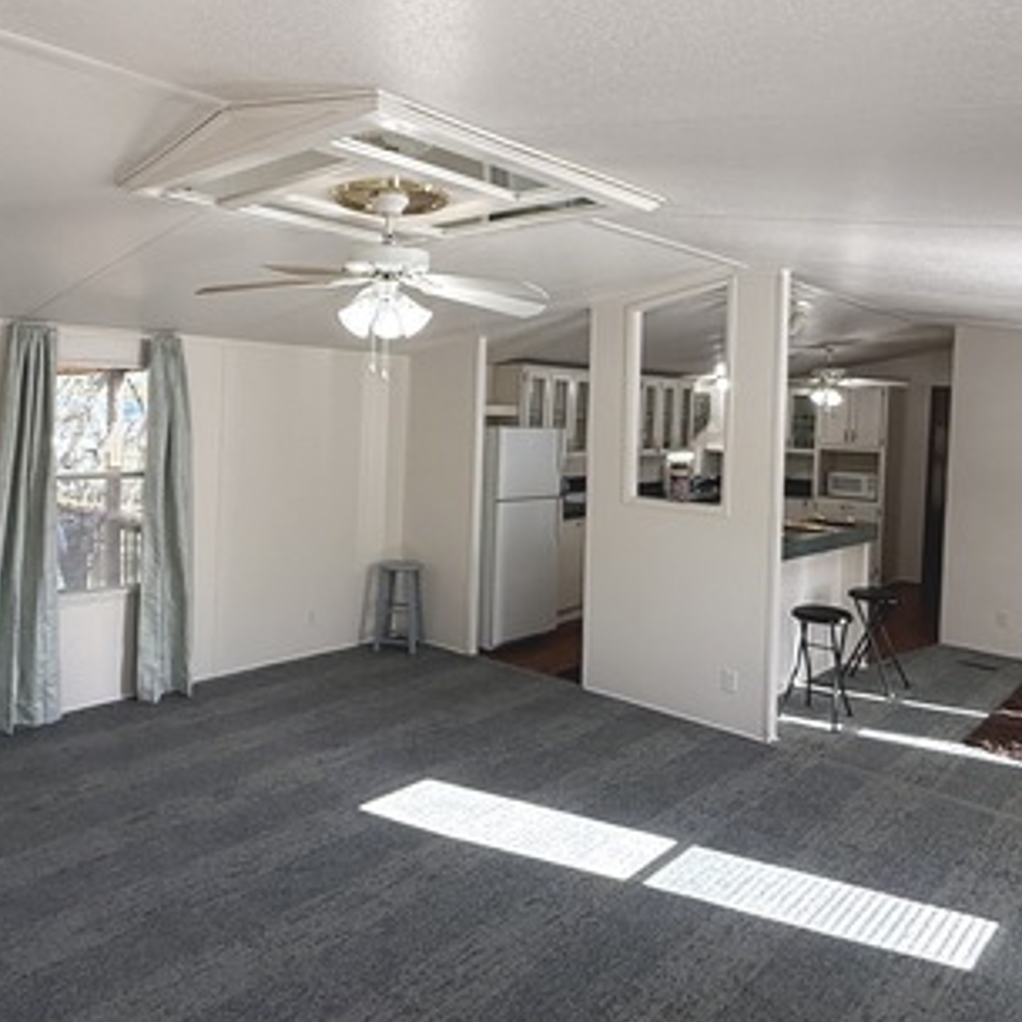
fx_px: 868
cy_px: 422
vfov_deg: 60.6
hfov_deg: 60.6
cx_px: 432
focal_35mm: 26
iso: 125
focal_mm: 2.22
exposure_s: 1/99
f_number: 2.2
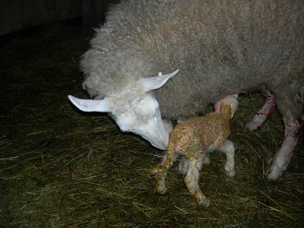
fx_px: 316
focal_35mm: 36
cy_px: 114
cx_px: 152
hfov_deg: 51.4
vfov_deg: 39.7
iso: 64
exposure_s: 1/60.1
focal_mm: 7.5
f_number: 2.7
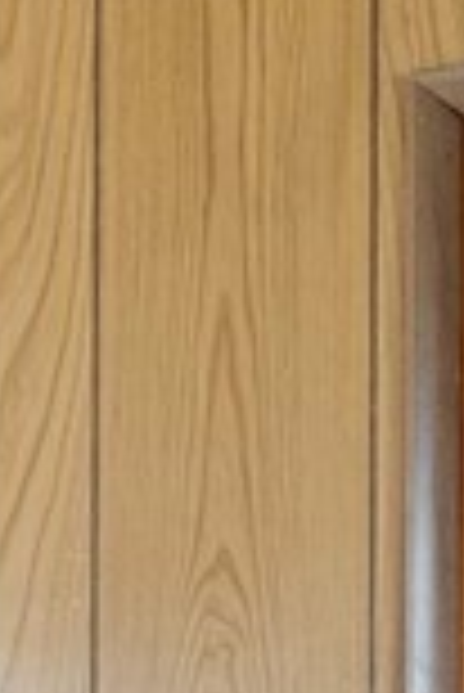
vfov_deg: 11.6
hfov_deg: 5.9
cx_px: -1827
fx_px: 3183
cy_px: 1222
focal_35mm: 165
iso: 200
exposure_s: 1/1.67
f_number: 8
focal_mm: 15
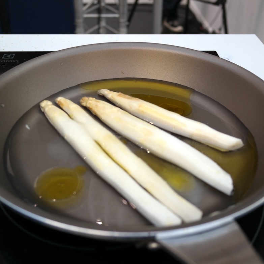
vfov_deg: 39.2
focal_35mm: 43
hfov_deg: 39.2
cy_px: 132
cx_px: 138
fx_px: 371
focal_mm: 22
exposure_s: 1/80
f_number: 3.5
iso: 100
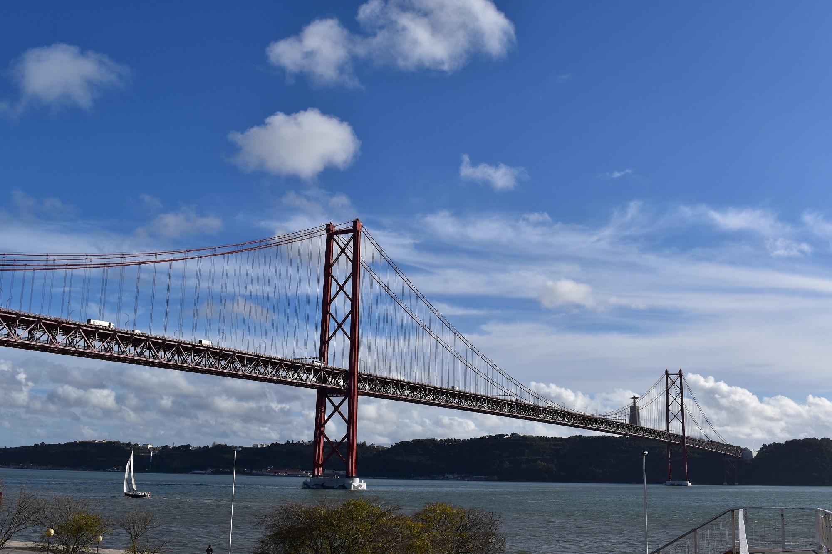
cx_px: 416
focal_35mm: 39
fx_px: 901
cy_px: 277
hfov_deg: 49.6
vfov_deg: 34.2
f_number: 11
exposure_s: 1/640
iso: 200
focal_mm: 26
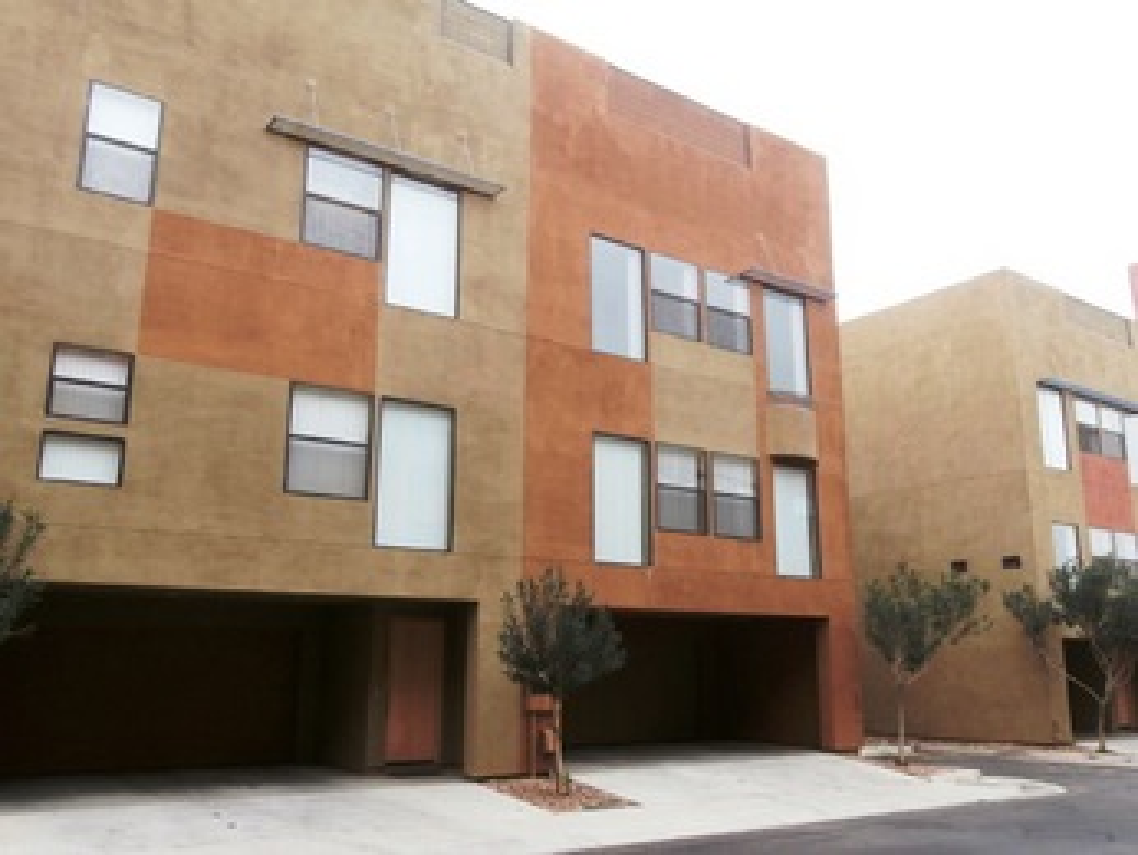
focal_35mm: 30
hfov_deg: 59.9
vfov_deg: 46.8
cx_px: 569
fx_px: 987
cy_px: 428
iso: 100
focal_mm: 5.36
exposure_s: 1/320
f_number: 3.5
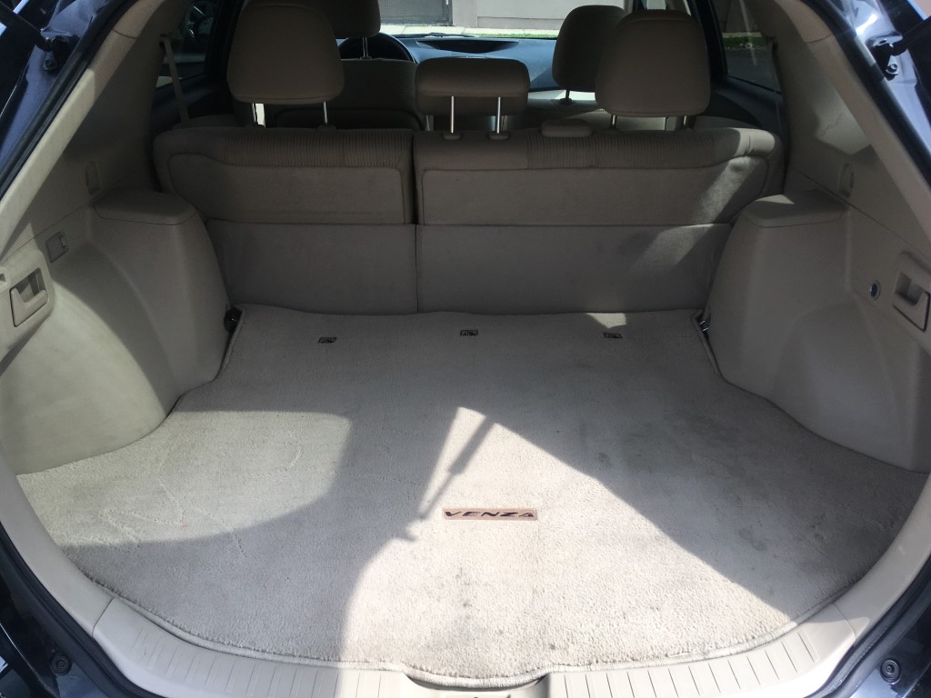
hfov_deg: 61.7
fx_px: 780
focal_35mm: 29
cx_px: 466
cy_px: 349
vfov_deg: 48.2
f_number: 2.2
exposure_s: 1/746
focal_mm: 4.15
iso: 25
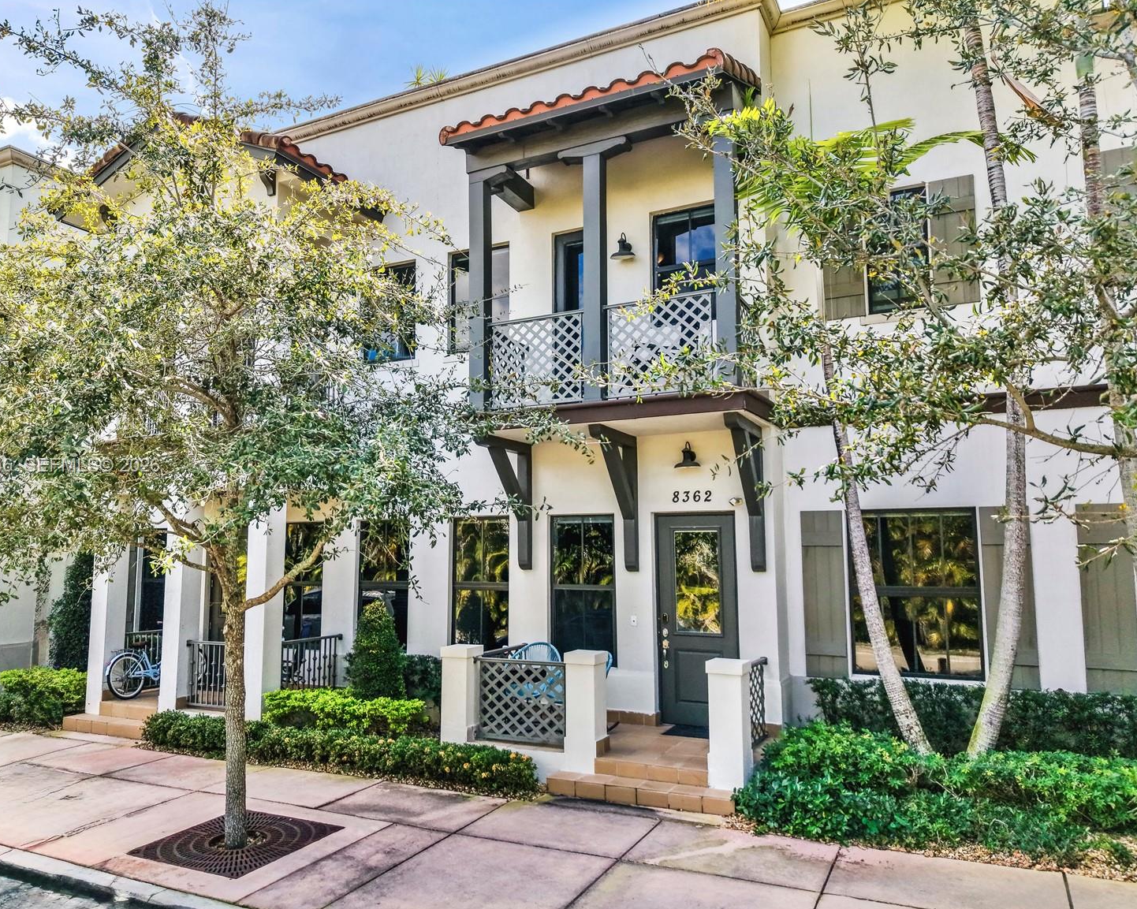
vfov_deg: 54.9
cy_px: 467
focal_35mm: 26
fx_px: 875
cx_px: 546
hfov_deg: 66.0
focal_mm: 8.67
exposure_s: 1/3000
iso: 420
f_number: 1.8
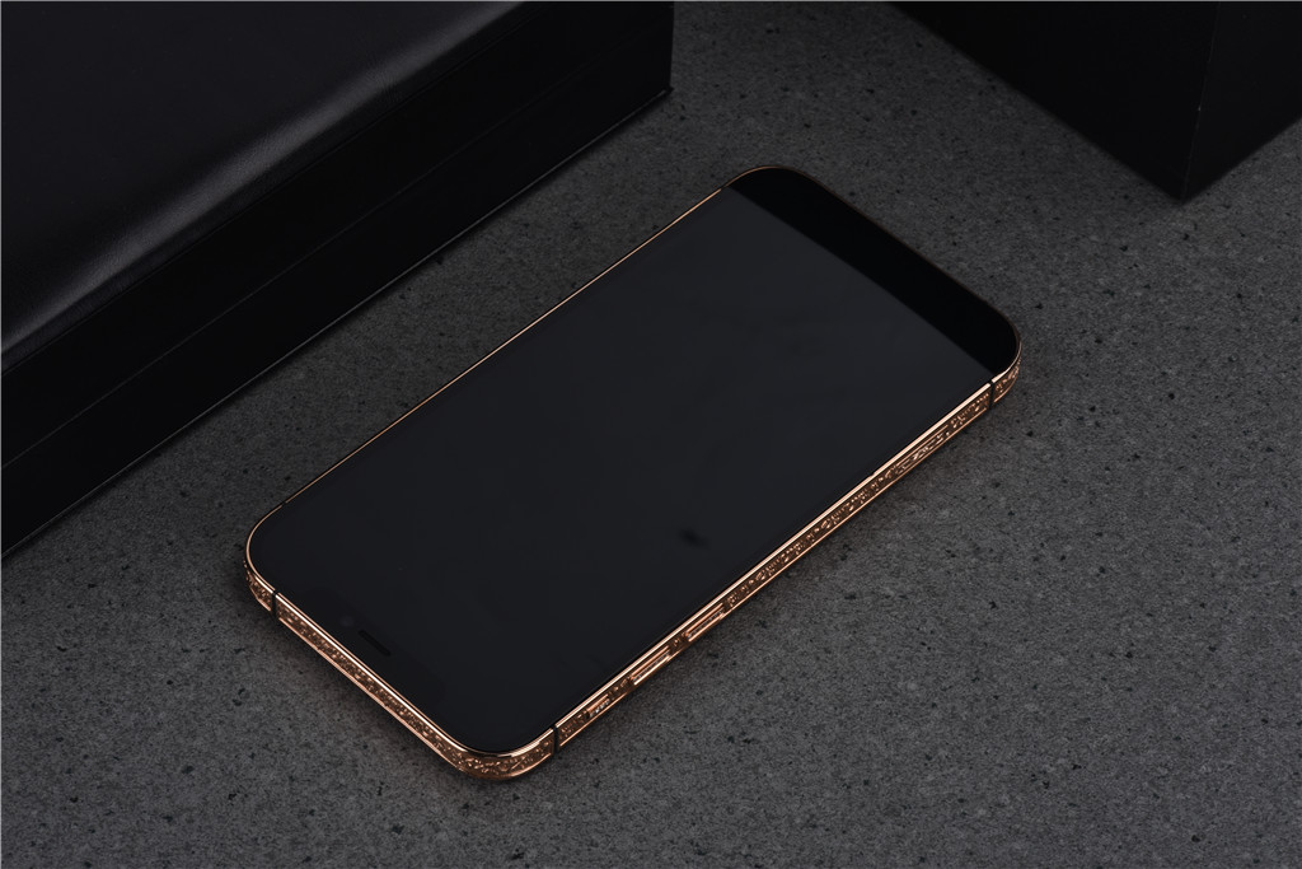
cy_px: 434
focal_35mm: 105
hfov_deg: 19.5
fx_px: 3798
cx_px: 651
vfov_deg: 13.0
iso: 125
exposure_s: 1/125
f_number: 32
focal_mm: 105
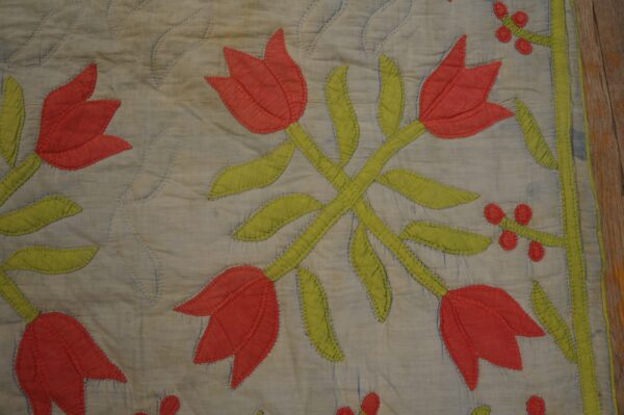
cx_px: 312
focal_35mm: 28
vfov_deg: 45.6
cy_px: 208
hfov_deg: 64.6
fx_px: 494
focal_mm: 19
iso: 400
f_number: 4
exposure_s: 1/60
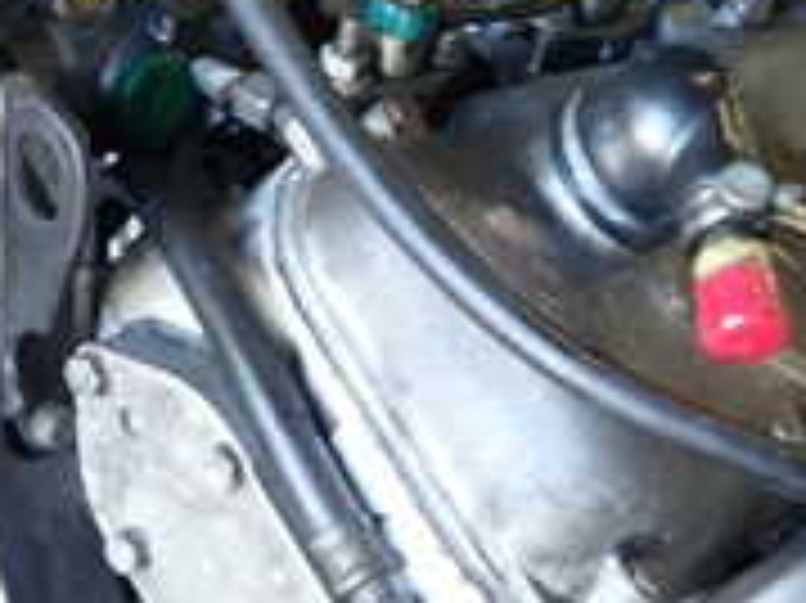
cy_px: 513
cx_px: 509
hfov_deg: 23.2
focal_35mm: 84
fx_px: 1955
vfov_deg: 17.4
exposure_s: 1/40
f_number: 2
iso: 200
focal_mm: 4.5
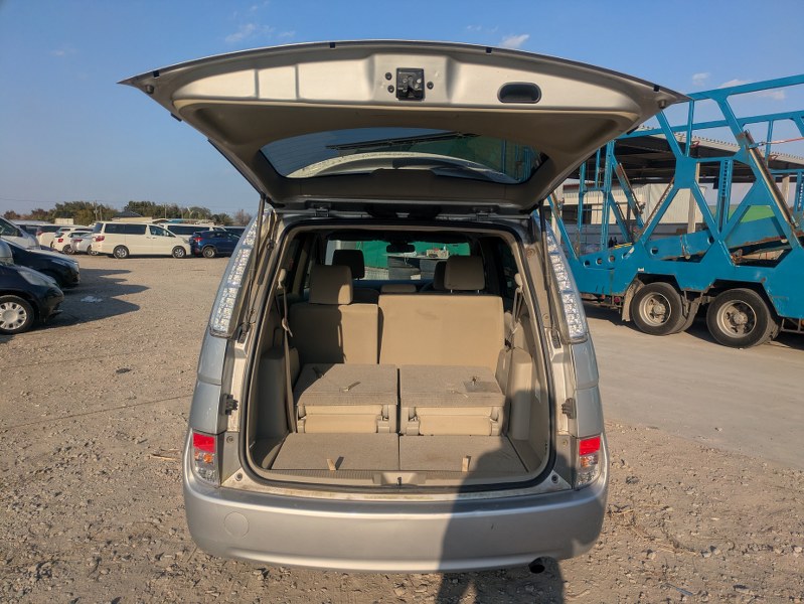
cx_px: 402
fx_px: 581
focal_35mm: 25
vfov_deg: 54.9
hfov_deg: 69.4
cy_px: 302
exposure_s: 1/4739
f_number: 1.89
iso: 51
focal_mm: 5.43
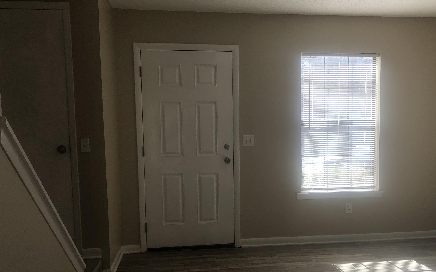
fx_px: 428
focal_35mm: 36
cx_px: 255
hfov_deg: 53.7
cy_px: 164
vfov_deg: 35.2
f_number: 1.8
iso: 20
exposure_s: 1/247
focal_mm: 3.99
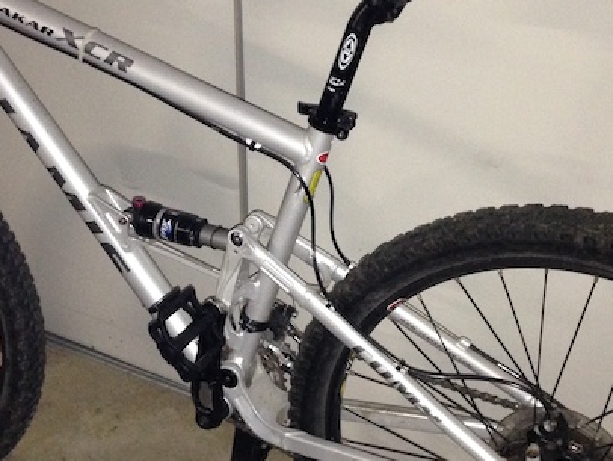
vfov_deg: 22.6
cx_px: 240
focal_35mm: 65
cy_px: 249
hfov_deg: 29.7
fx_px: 1152
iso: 250
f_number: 2.4
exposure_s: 1/16
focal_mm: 4.12
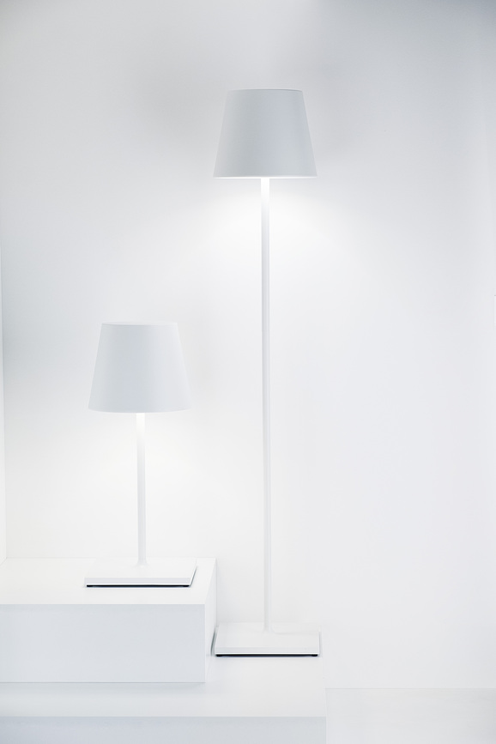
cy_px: 372
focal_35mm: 83
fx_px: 1715
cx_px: 248
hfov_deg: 16.5
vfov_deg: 24.5
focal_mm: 55
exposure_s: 1/40
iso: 640
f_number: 5.6
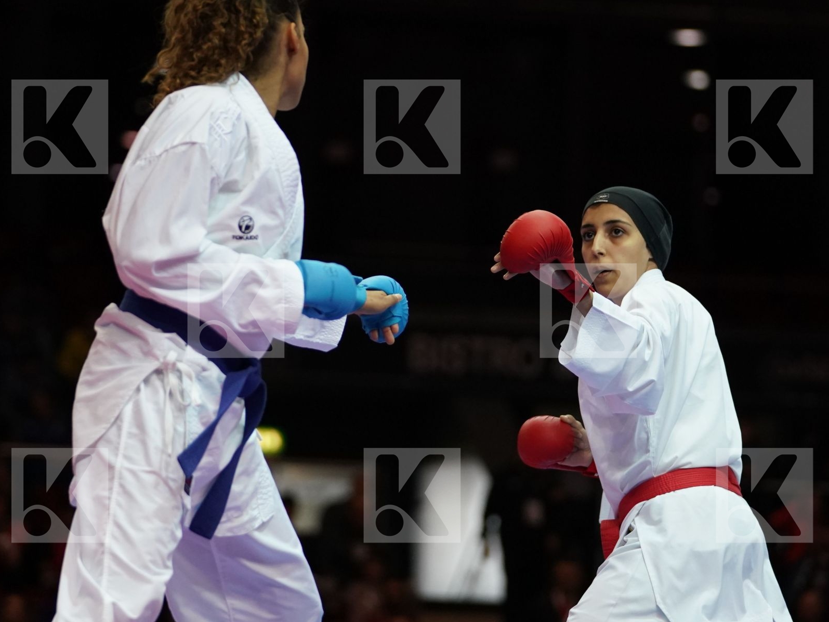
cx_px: 412
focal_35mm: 192
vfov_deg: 7.7
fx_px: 4599
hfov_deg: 10.3
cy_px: 311
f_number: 2.8
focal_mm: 118
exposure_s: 1/1000
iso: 2500
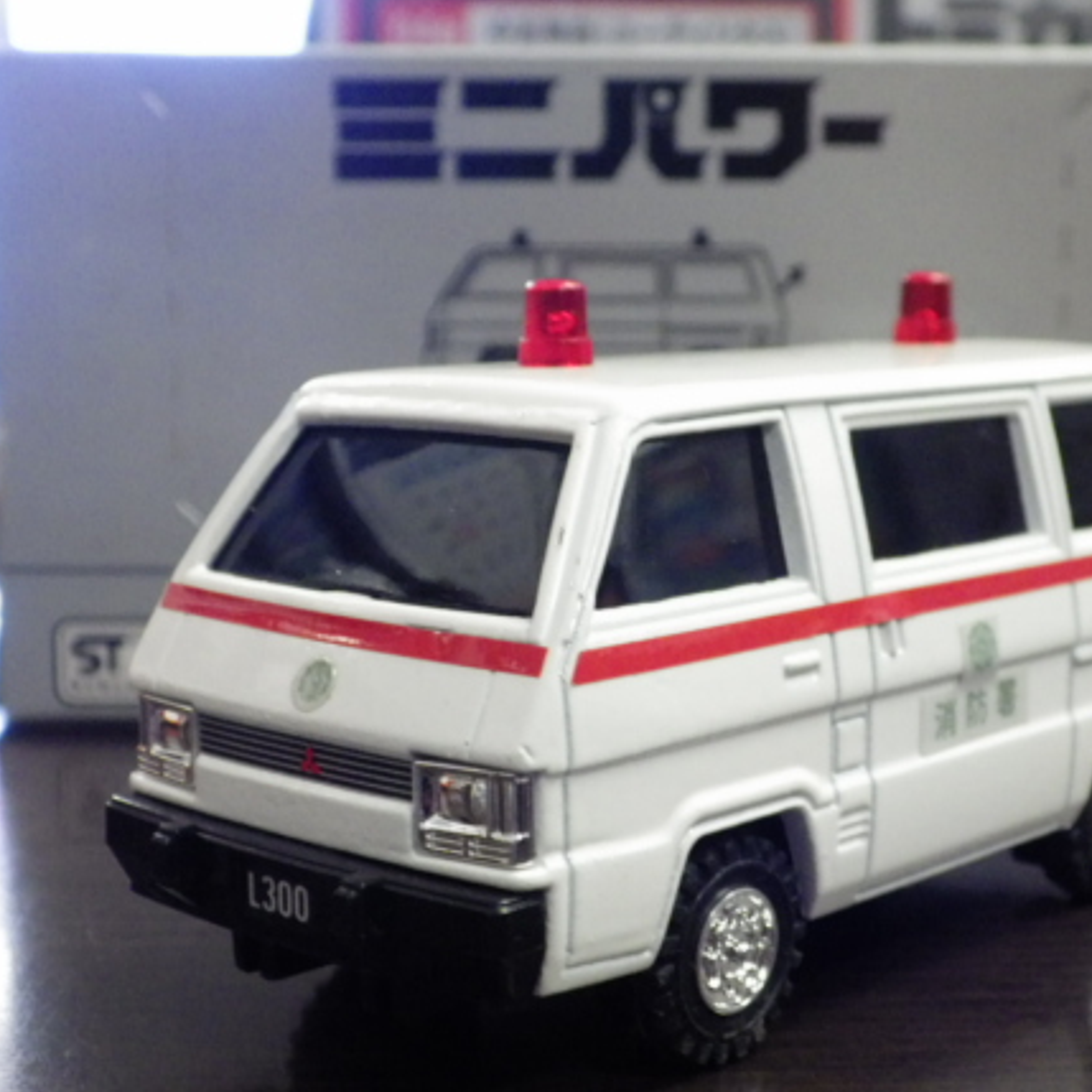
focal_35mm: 66
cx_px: 634
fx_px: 2356
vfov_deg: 26.1
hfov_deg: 26.1
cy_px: 585
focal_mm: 9
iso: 800
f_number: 3.8
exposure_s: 1/40
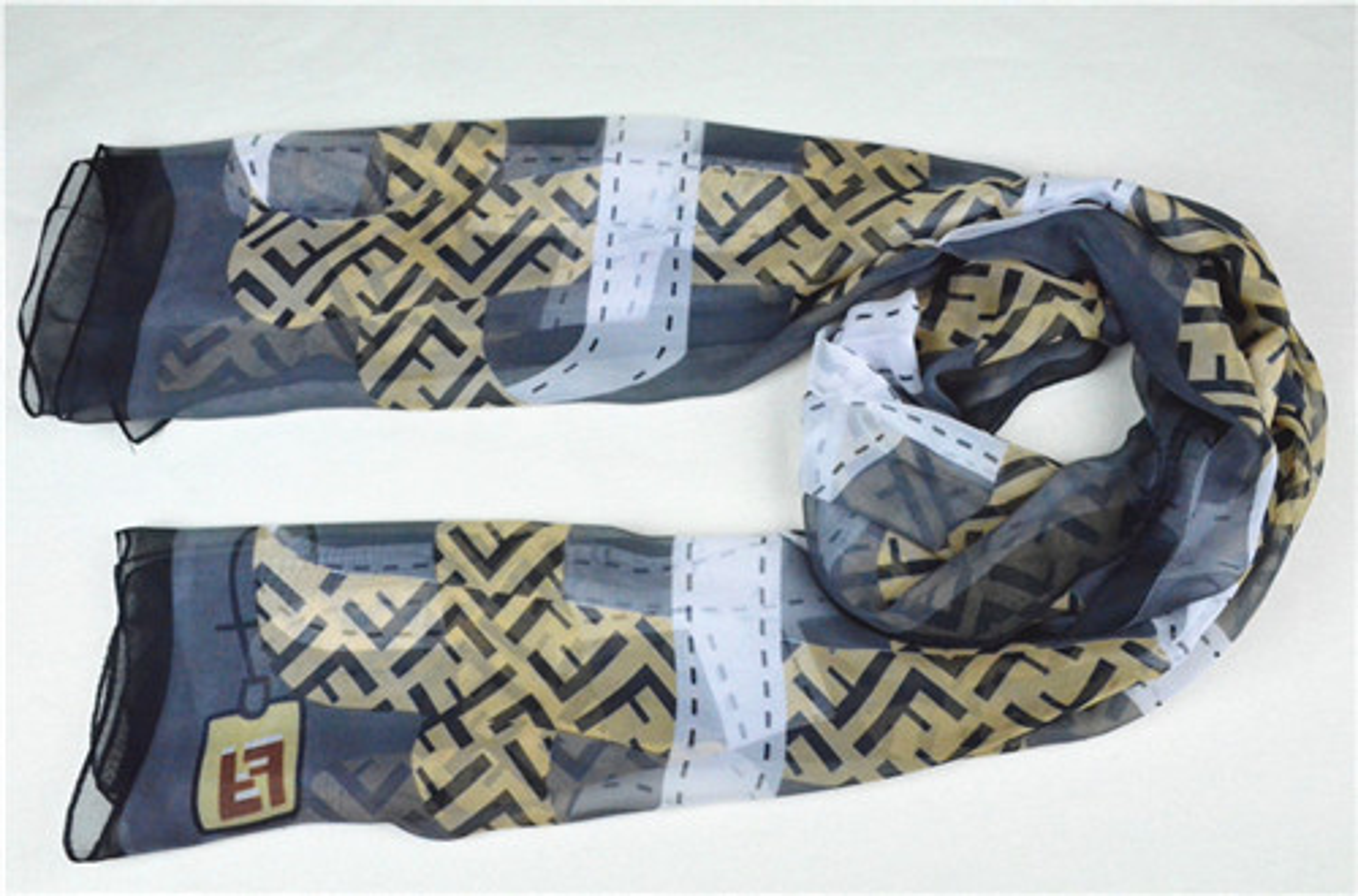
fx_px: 1523
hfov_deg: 48.1
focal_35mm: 40
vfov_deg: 32.8
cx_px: 679
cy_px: 448
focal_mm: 27
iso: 6400
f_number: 11
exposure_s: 1/500
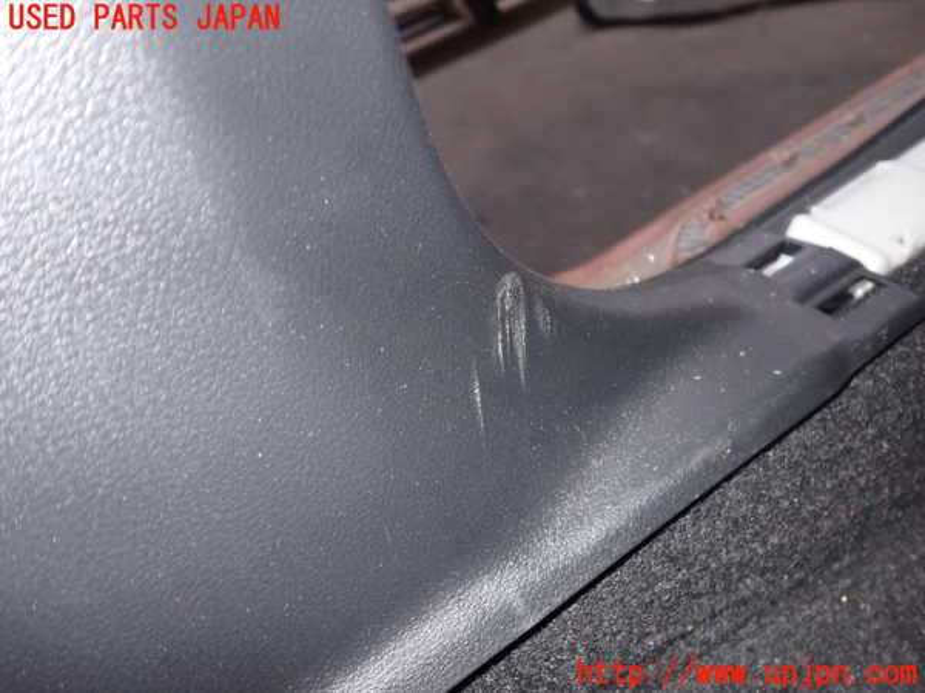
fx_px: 802
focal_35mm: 30
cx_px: 462
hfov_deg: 60.0
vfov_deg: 46.8
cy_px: 346
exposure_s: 1/30
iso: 800
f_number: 6.3
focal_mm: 5.4
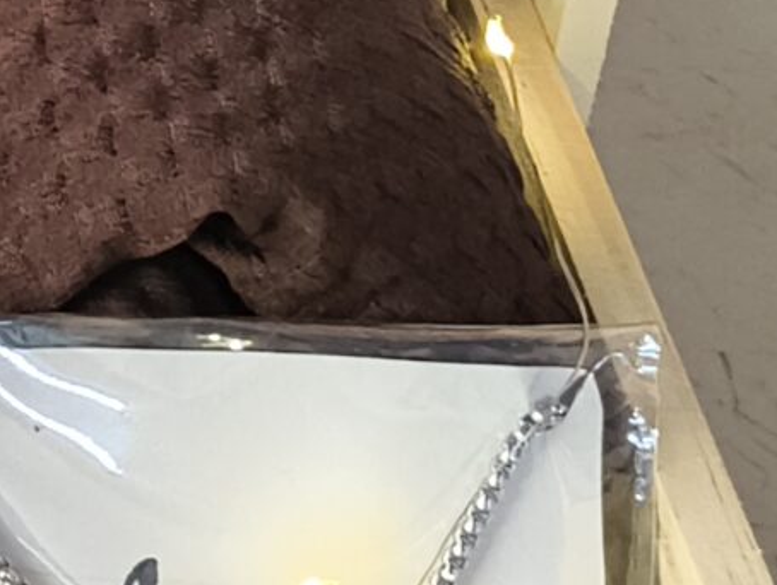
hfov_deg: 10.2
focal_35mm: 169
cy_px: -580
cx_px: -1070
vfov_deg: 8.4
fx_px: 3799
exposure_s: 1/50
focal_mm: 5.56
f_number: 1.87
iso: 628
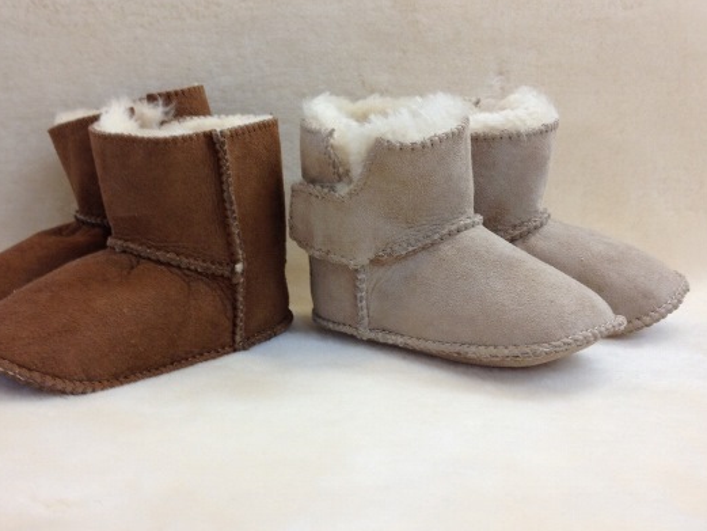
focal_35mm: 43
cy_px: 259
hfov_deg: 43.7
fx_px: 878
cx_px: 288
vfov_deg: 33.6
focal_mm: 4.28
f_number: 2.4
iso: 80
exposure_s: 1/20
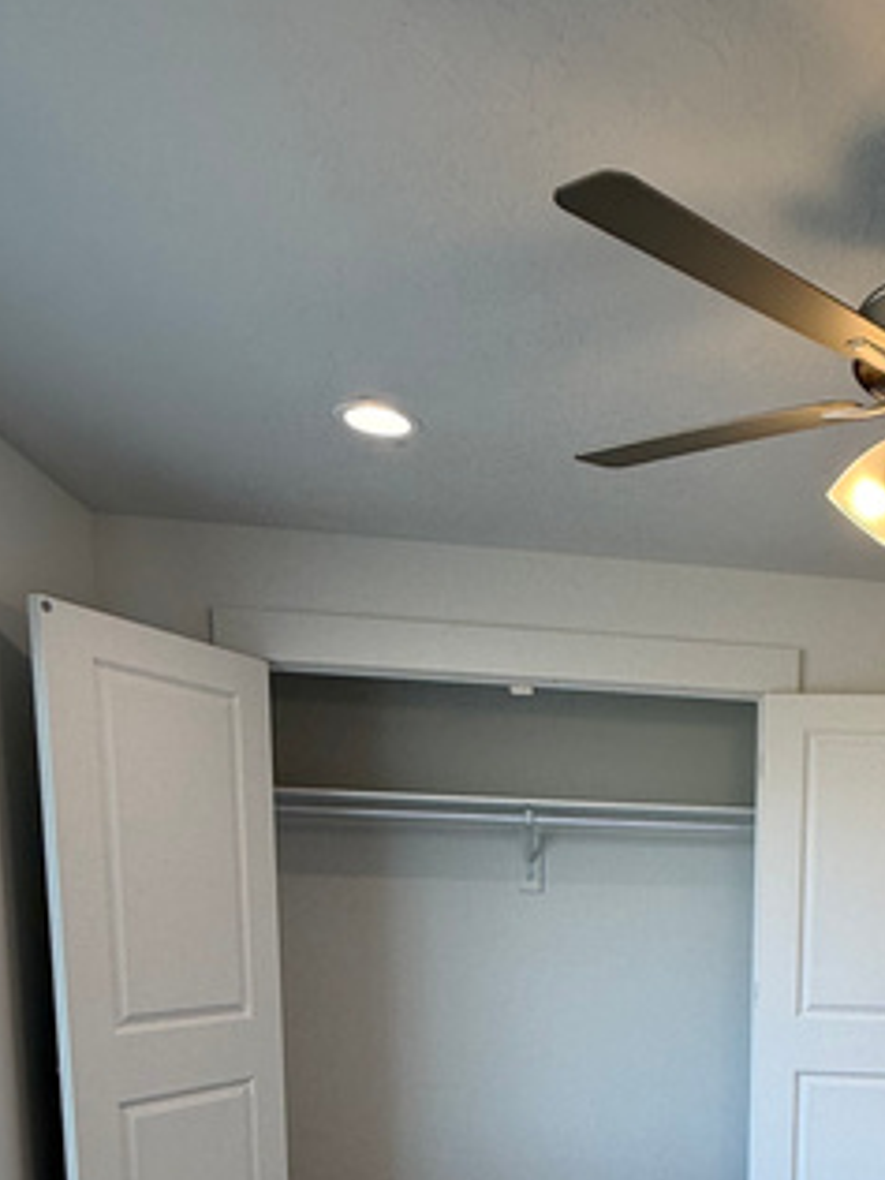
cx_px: 795
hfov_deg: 38.9
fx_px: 1159
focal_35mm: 34
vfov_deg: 48.2
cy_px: 1068
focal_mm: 2.22
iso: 64
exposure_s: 1/151
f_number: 2.2
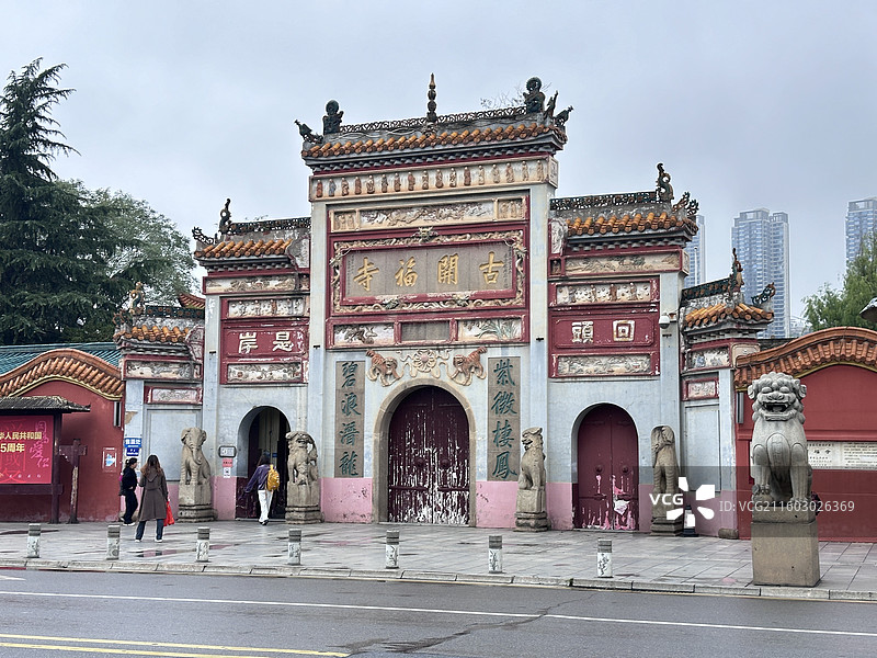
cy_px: 329
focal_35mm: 48
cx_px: 438
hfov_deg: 39.7
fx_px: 1216
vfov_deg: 30.3
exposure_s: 1/81
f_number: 1.78
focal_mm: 6.86
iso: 80
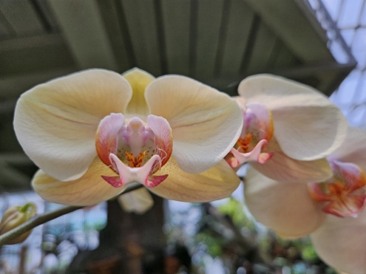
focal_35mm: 23
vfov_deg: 58.9
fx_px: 243
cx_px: 183
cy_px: 137
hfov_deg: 73.9
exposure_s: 1/219
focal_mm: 5.4
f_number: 1.8
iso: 25
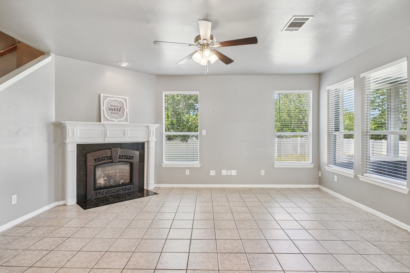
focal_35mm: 18
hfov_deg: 90.0
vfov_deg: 67.4
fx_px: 205
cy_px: 136
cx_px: 205
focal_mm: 12
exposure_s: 1/40
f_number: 8
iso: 400
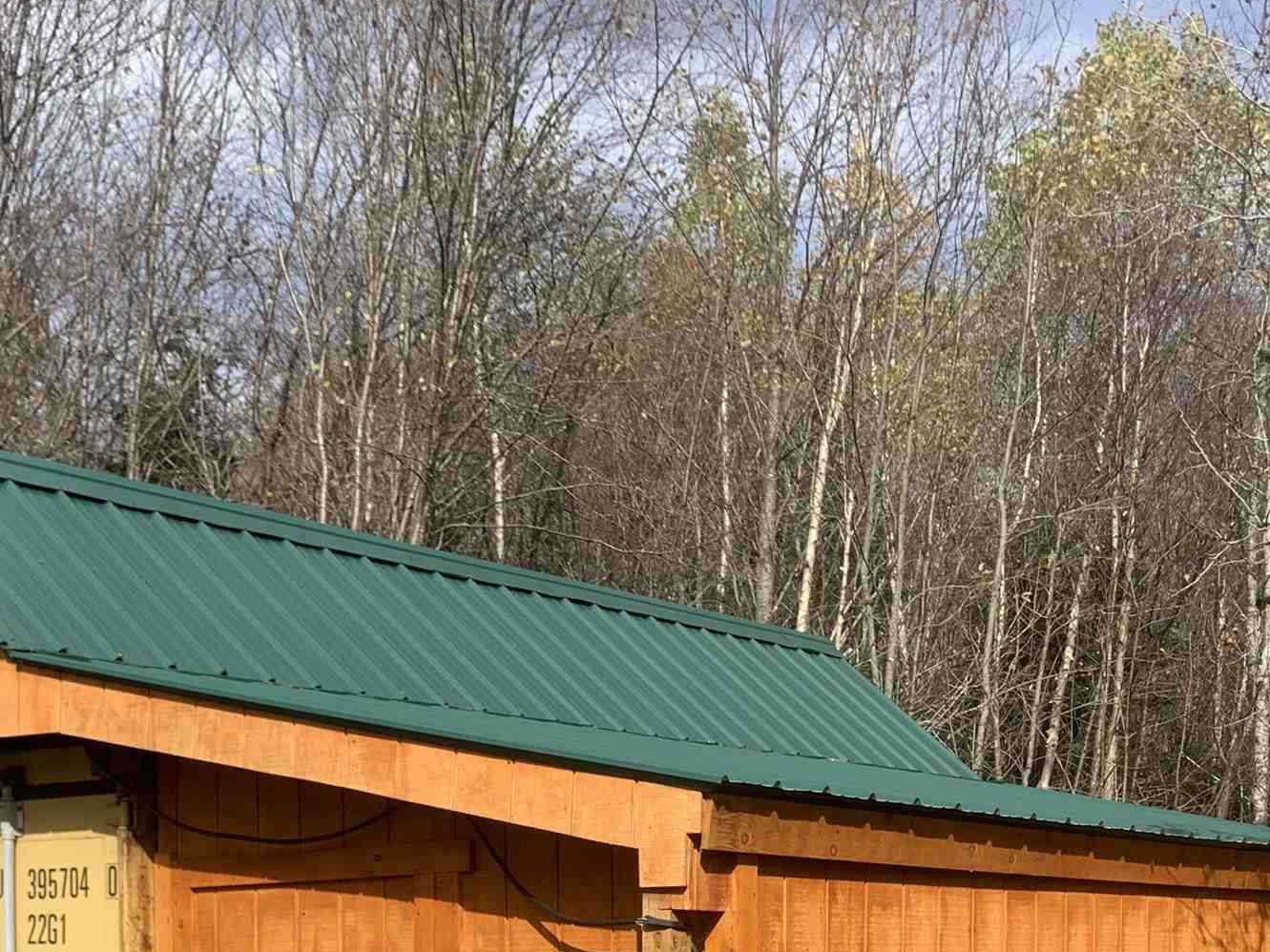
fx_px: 2201
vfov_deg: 22.8
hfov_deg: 32.2
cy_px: 1077
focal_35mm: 60
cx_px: 641
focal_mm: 4.25
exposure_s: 1/1748
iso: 25
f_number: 1.8
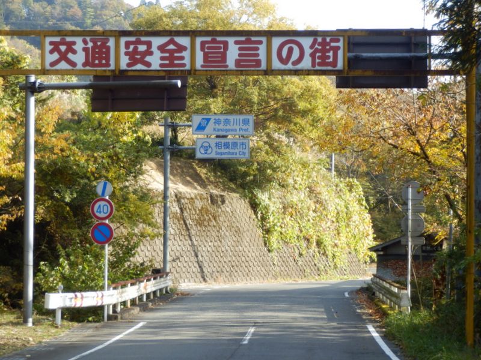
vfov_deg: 13.3
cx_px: 240
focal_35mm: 111
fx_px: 1542
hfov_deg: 17.7
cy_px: 180
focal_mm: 19.6
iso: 125
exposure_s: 1/100
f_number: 5.5
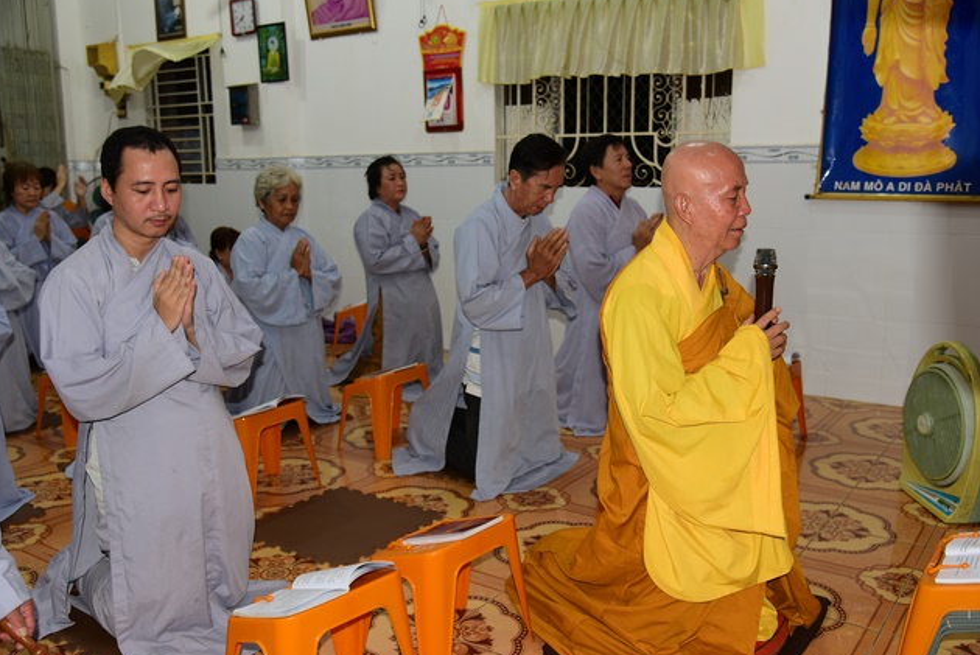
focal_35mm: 33
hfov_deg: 57.2
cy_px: 330
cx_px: 492
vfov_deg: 40.0
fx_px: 899
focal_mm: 32
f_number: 4
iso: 320
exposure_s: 1/60
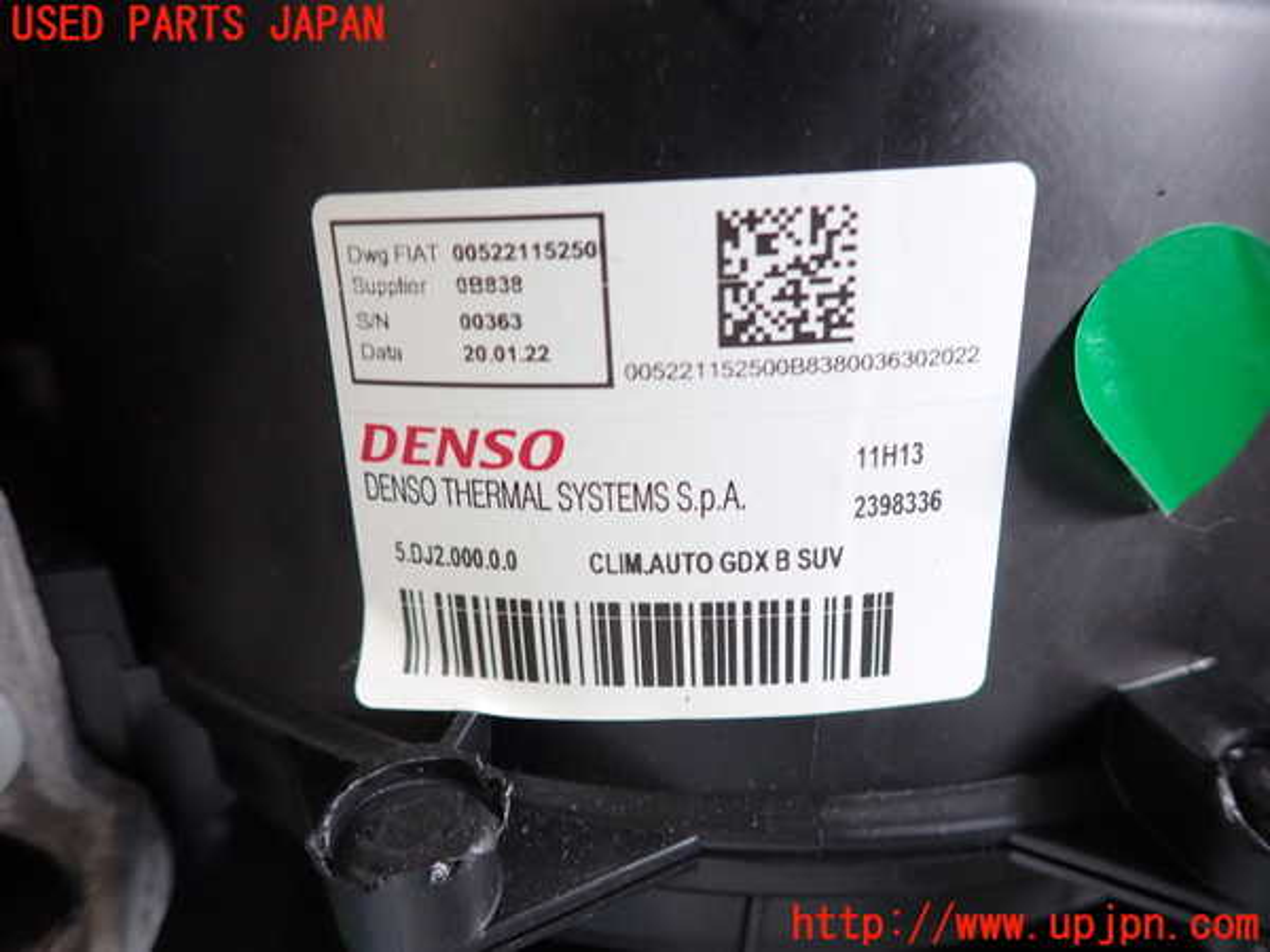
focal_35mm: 25
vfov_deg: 54.9
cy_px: 476
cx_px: 635
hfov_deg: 69.4
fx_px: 917
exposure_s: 1/50
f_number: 2
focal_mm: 4.5
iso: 200
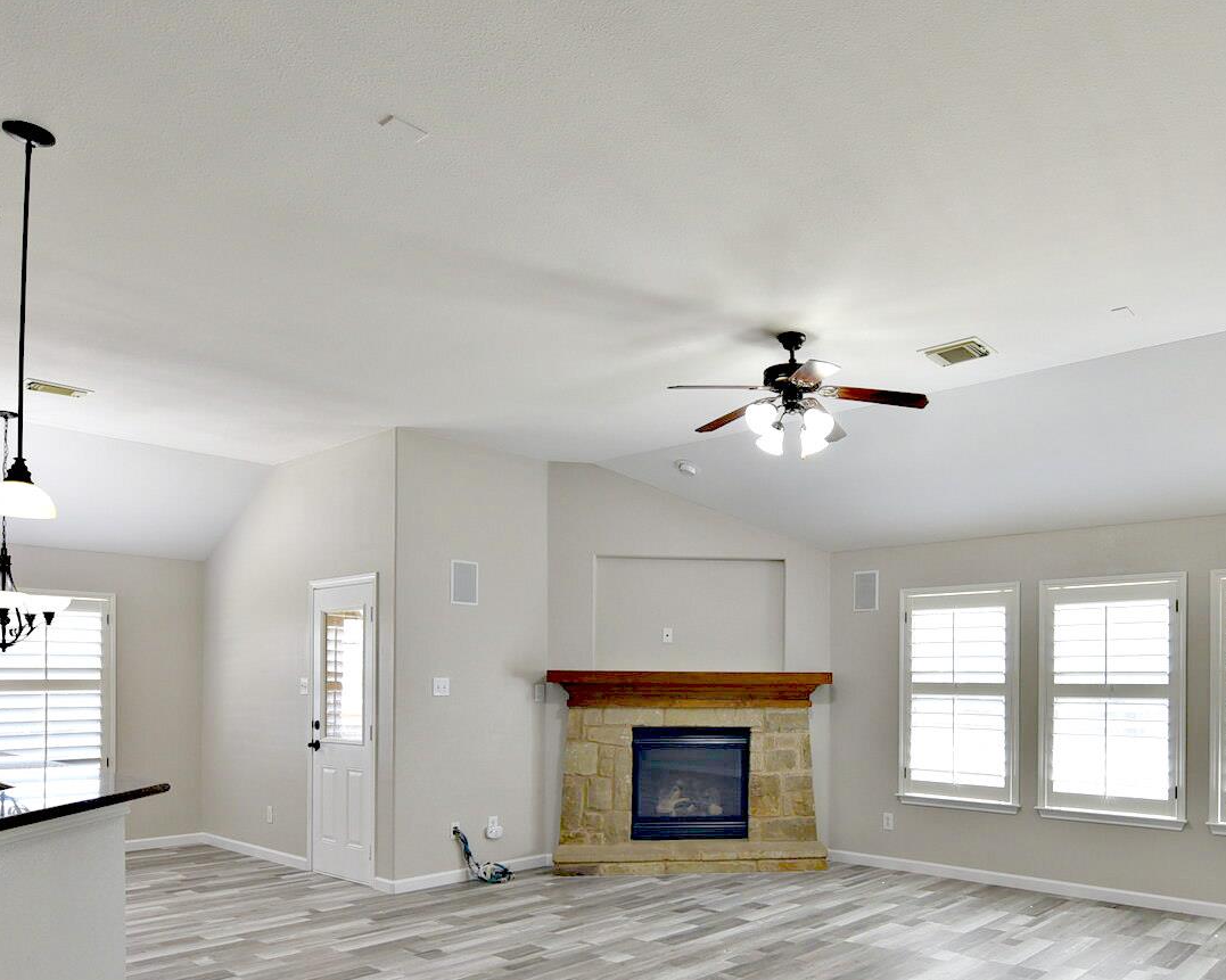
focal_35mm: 25
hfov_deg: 67.2
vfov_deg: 55.1
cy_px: 682
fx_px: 907
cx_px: 760
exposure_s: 1/80
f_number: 4.5
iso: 400
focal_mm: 14
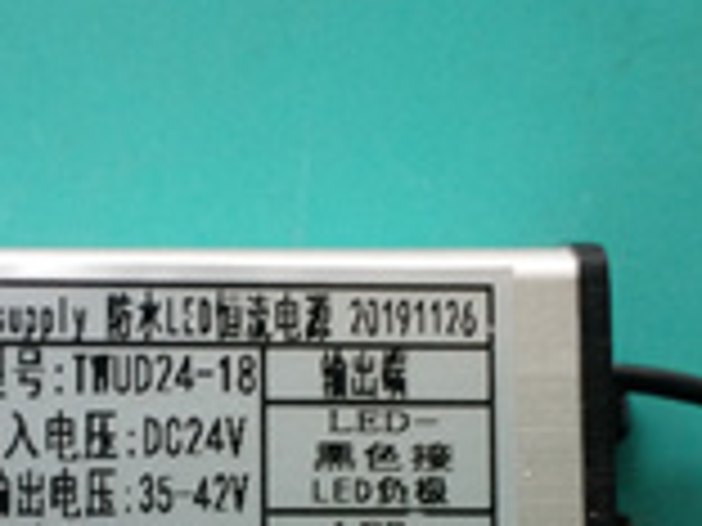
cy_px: 472
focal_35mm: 76
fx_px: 1541
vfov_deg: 19.1
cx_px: 225
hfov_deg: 25.5
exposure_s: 1/33
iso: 80
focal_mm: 3.6
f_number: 2.09
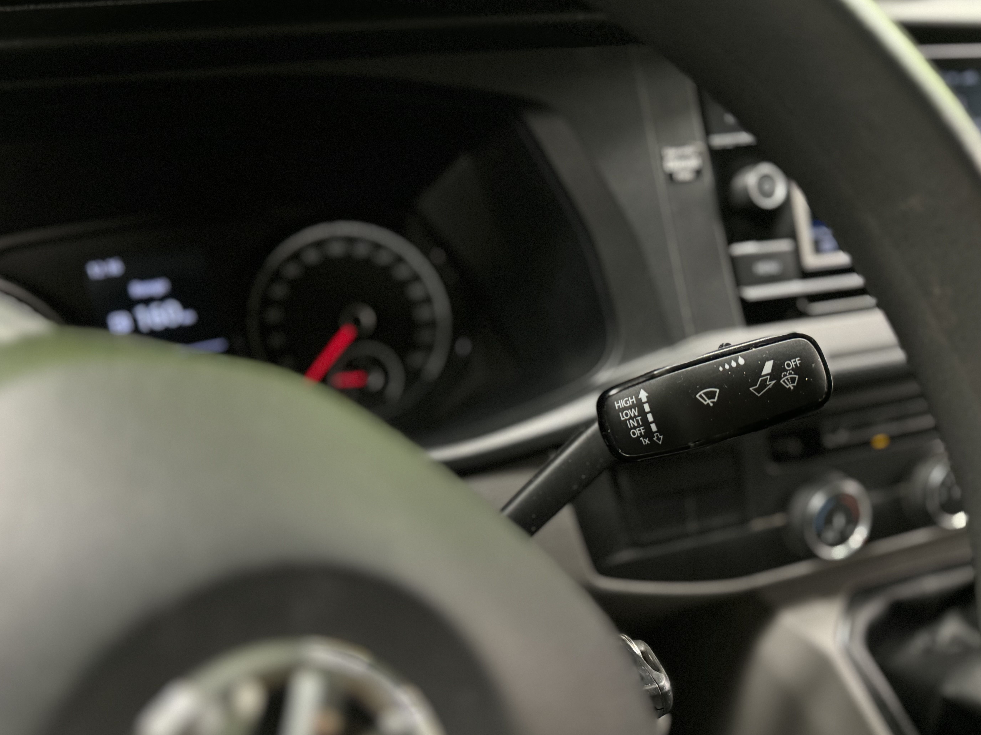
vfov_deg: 54.9
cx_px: 499
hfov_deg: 69.4
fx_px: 708
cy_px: 362
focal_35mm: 25
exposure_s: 1/50
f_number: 1.78
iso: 640
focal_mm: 6.76
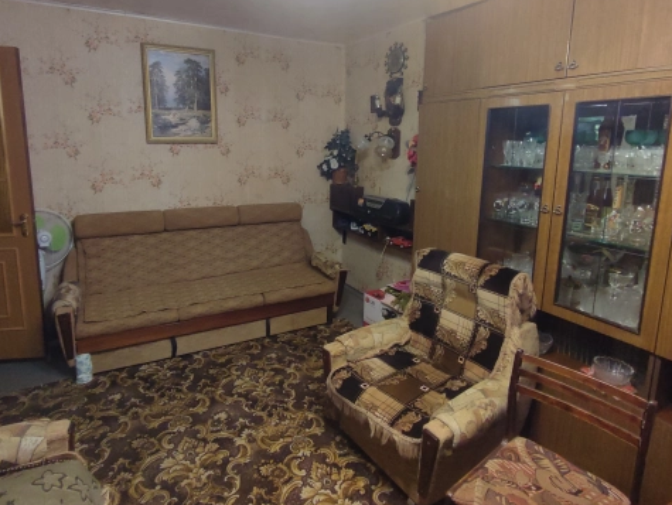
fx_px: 408
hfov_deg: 78.9
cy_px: 208
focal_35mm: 21
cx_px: 315
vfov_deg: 63.1
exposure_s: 1/25
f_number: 2.2
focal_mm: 1.65
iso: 208
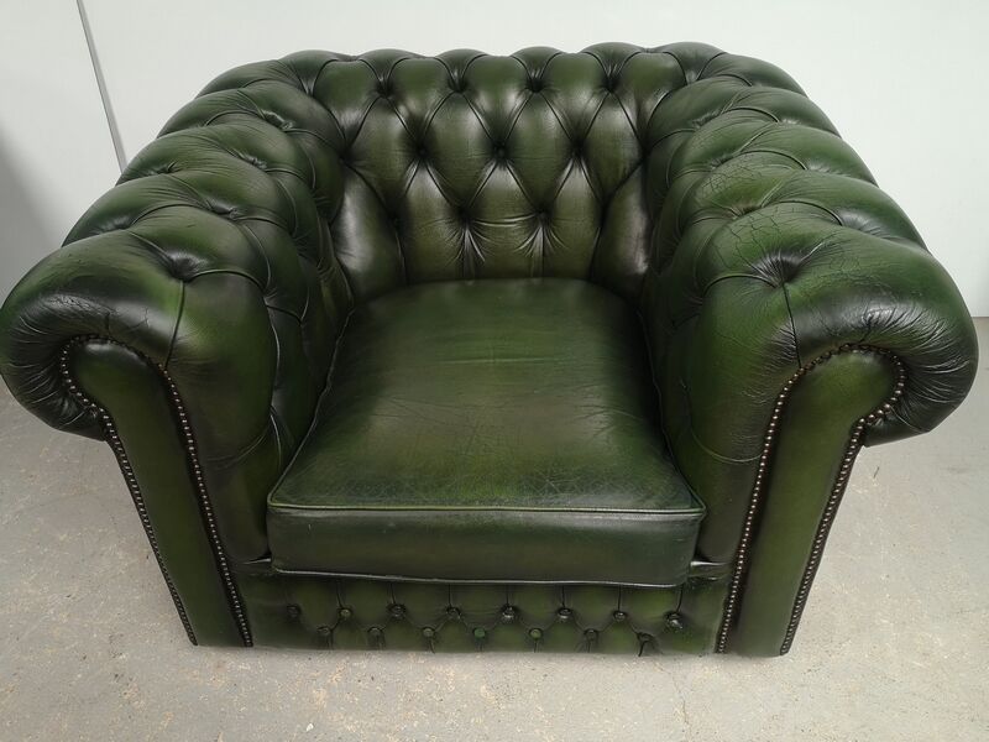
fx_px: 771
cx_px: 494
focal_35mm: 27
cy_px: 371
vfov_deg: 51.4
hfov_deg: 65.3
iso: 80
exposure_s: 1/50
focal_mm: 5.58
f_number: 1.8
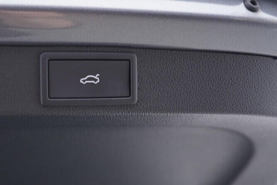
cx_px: 74
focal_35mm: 55
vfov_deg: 24.6
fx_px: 423
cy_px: 95
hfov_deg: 35.5
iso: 200
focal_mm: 24
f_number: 2.8
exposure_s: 1/40
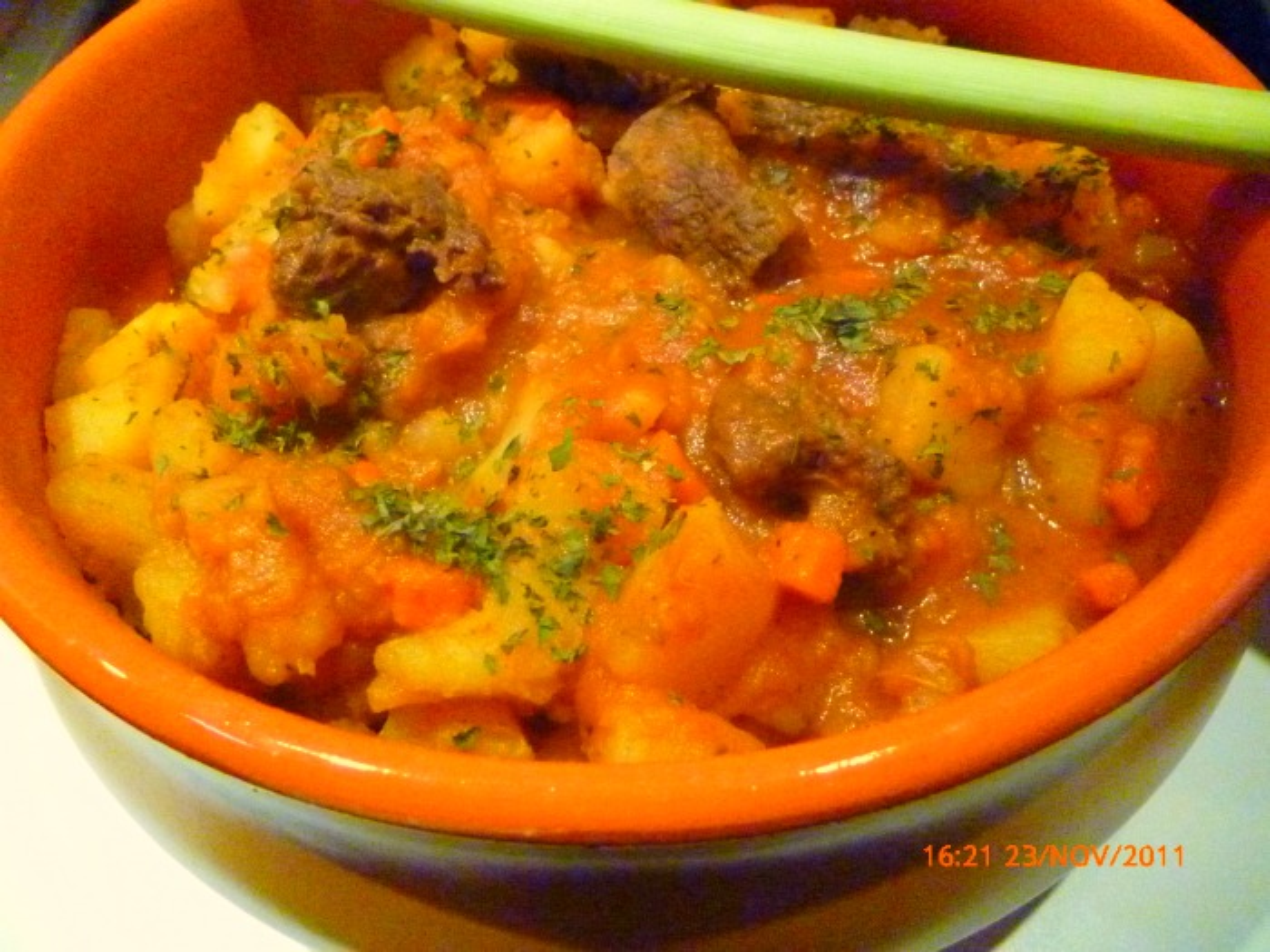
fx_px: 1027
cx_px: 635
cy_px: 476
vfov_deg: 49.7
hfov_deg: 63.4
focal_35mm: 28
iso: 1600
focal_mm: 5
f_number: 3.1
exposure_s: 1/60
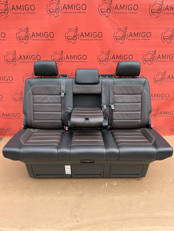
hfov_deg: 53.1
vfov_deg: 67.3
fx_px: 174
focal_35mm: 26
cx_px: 87
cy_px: 116
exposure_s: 1/167
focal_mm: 5.1
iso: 40
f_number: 1.6
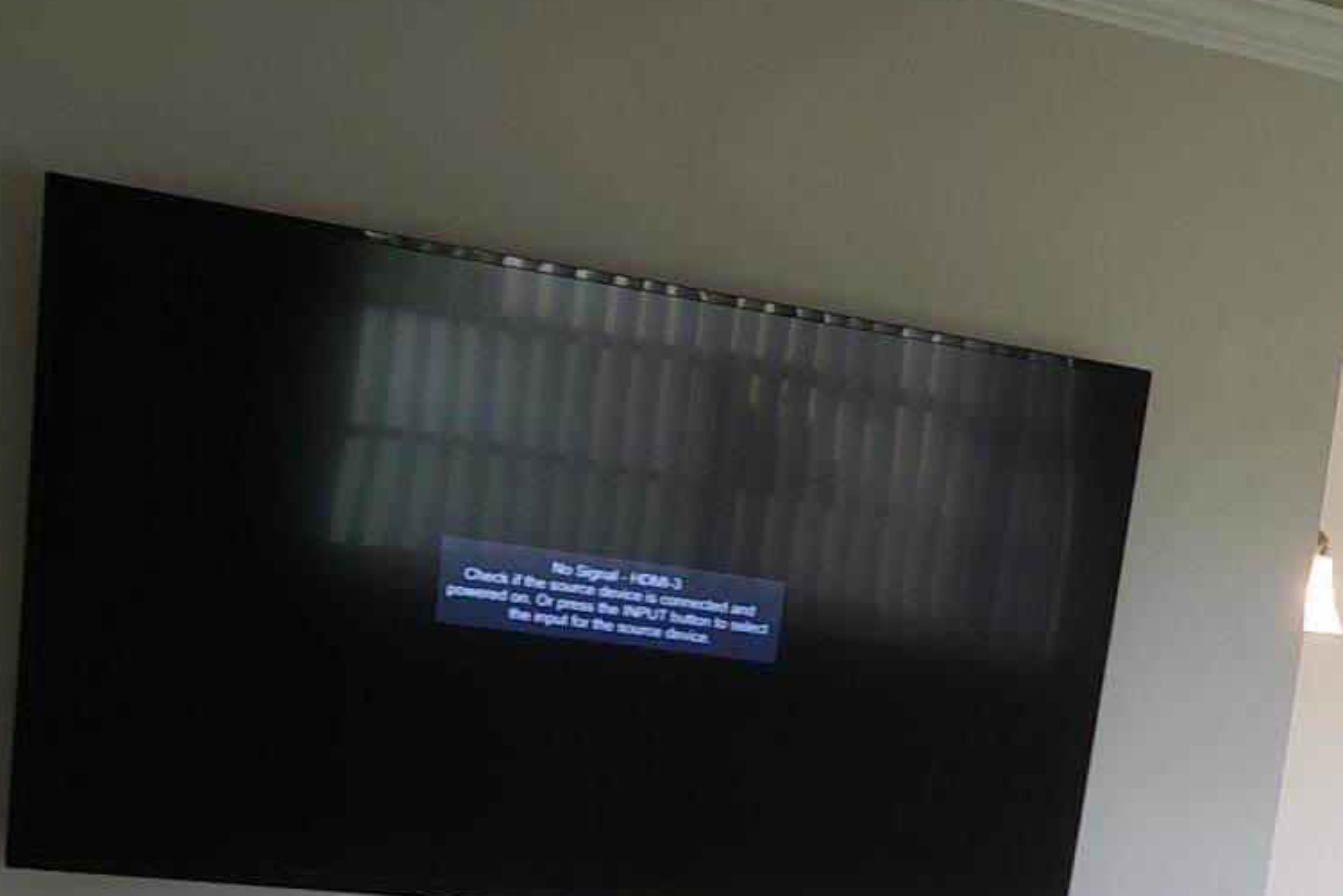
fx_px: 2686
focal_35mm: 72
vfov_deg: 18.0
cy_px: 1086
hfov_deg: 27.2
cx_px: 1175
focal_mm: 4.3
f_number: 2.4
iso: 125
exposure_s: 1/60
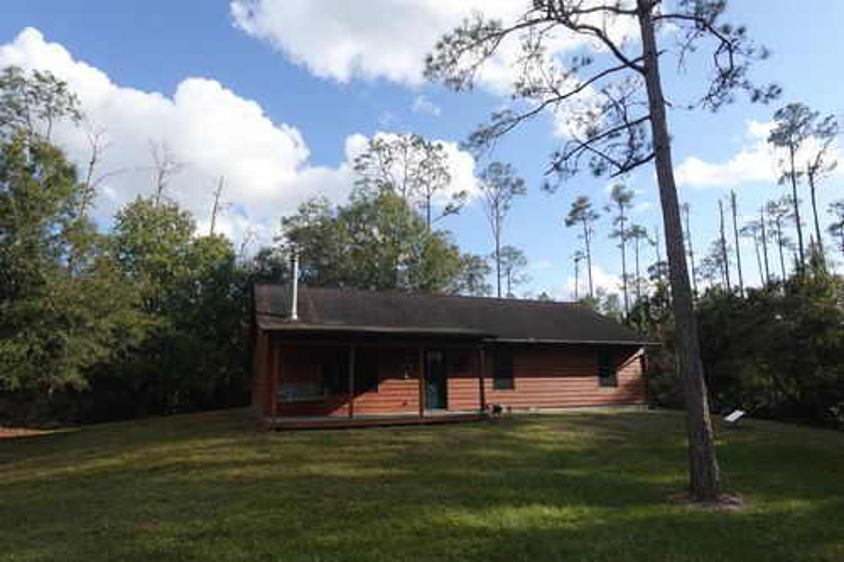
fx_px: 469
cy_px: 281
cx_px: 422
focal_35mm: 20
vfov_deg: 61.9
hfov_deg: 84.0
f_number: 2
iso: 125
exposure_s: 1/2500
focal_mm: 7.6
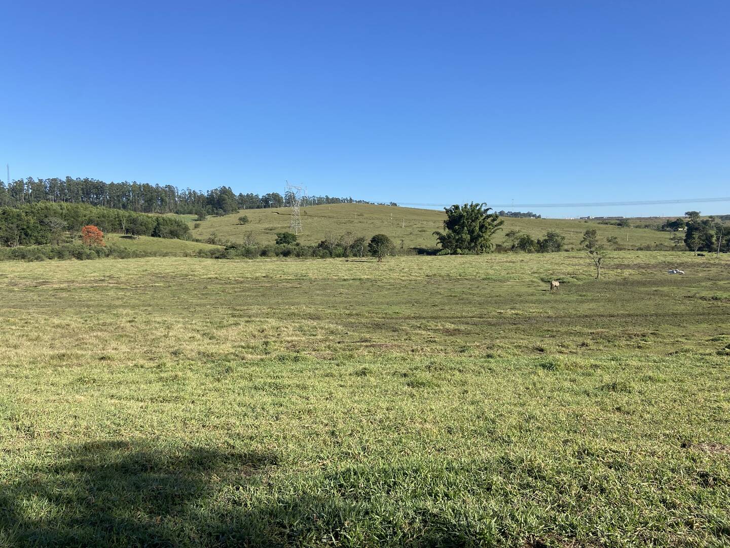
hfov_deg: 67.3
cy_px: 274
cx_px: 365
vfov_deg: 53.1
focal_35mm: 26
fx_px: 548
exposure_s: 1/2268
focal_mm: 4.25
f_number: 1.8
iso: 32
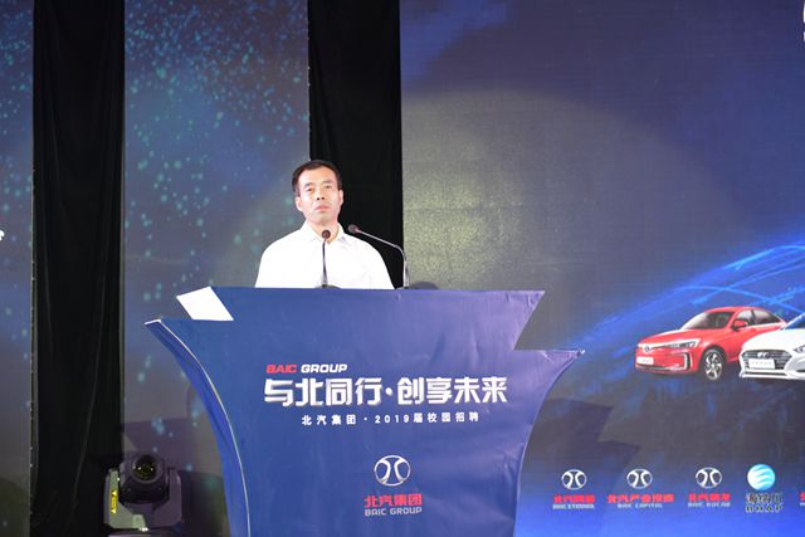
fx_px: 1566
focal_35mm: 70
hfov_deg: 28.8
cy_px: 268
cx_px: 402
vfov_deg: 19.5
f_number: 3.2
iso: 400
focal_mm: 70
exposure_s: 1/60
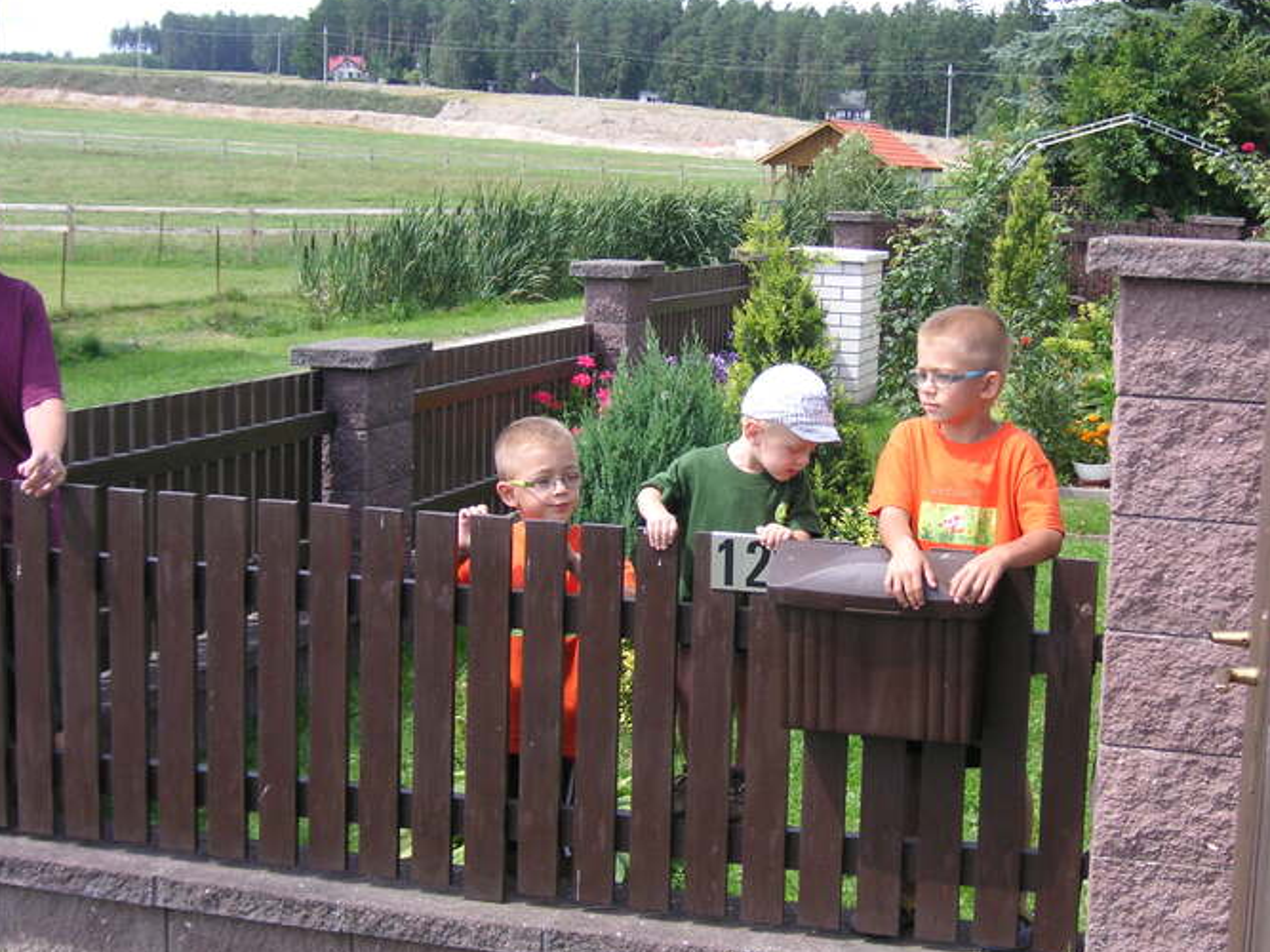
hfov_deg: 32.1
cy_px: 466
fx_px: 2201
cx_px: 754
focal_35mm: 60
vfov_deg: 24.4
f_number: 3.4
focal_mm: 8.4
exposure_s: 1/350
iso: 50
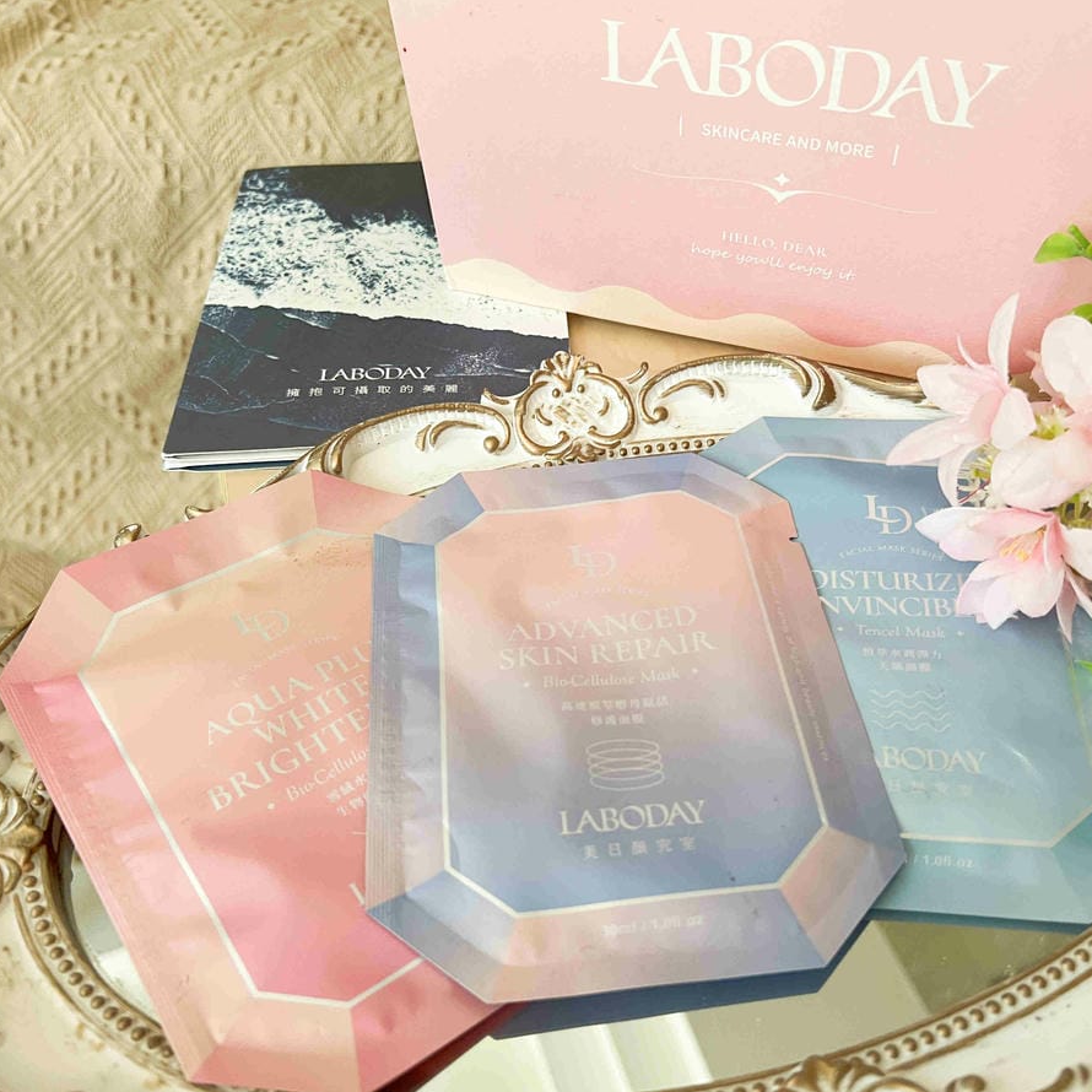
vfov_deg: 52.5
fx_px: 1106
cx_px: 611
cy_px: 545
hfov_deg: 52.4
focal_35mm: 31
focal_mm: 5.7
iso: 100
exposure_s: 1/60
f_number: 1.5
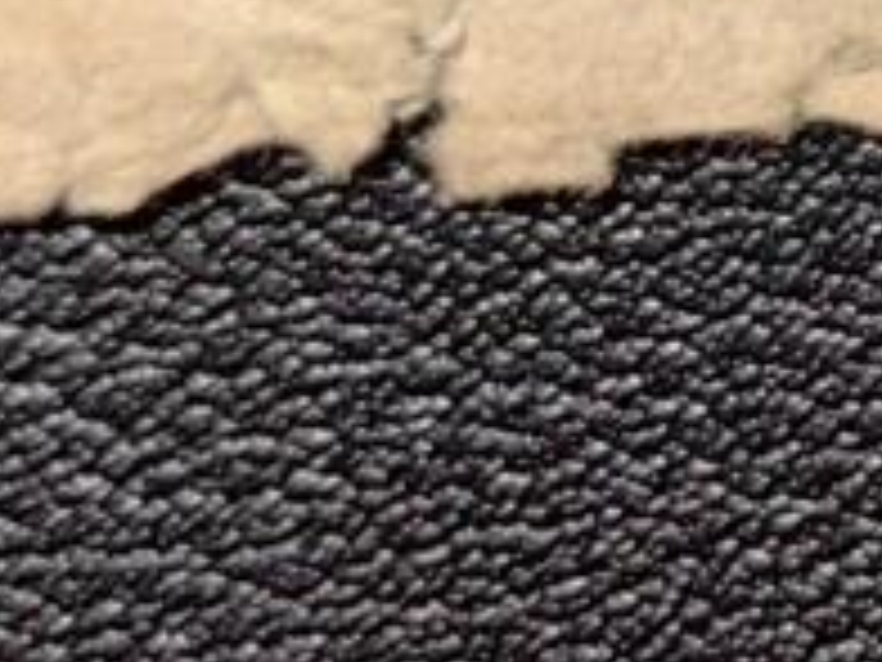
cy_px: -1067
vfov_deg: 6.1
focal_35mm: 229
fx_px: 5835
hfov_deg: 7.7
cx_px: 2470
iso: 64
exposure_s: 1/100
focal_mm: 5.75
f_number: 2
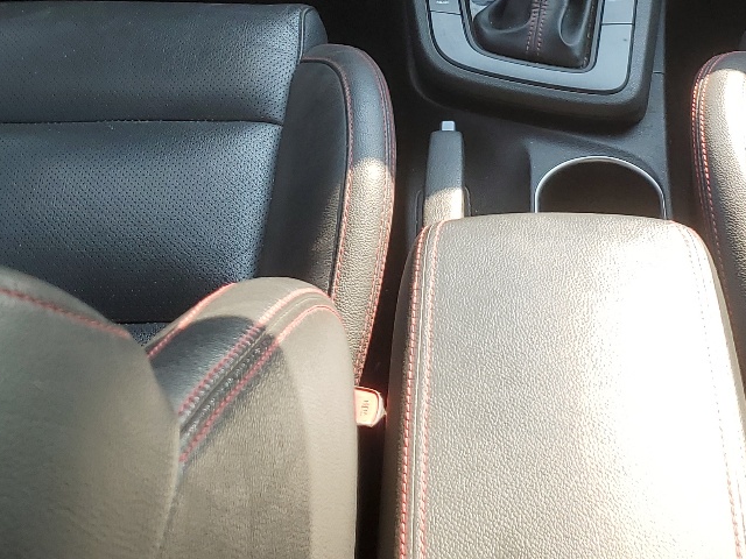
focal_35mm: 65
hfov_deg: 29.7
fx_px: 1401
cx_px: 477
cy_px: -28
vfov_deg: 21.6
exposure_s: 1/278
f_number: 1.5
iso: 50
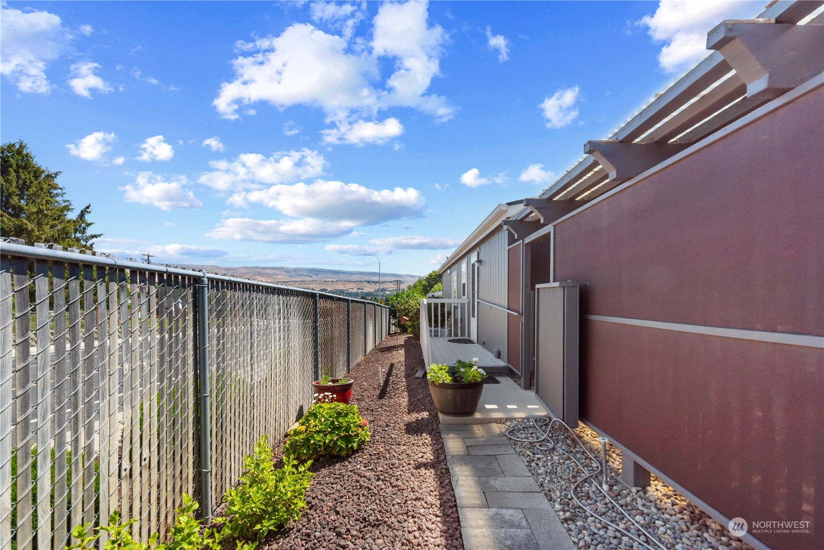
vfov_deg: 77.4
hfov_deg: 100.4
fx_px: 343
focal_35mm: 15
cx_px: 412
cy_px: 275
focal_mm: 15
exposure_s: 1/800
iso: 100
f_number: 8
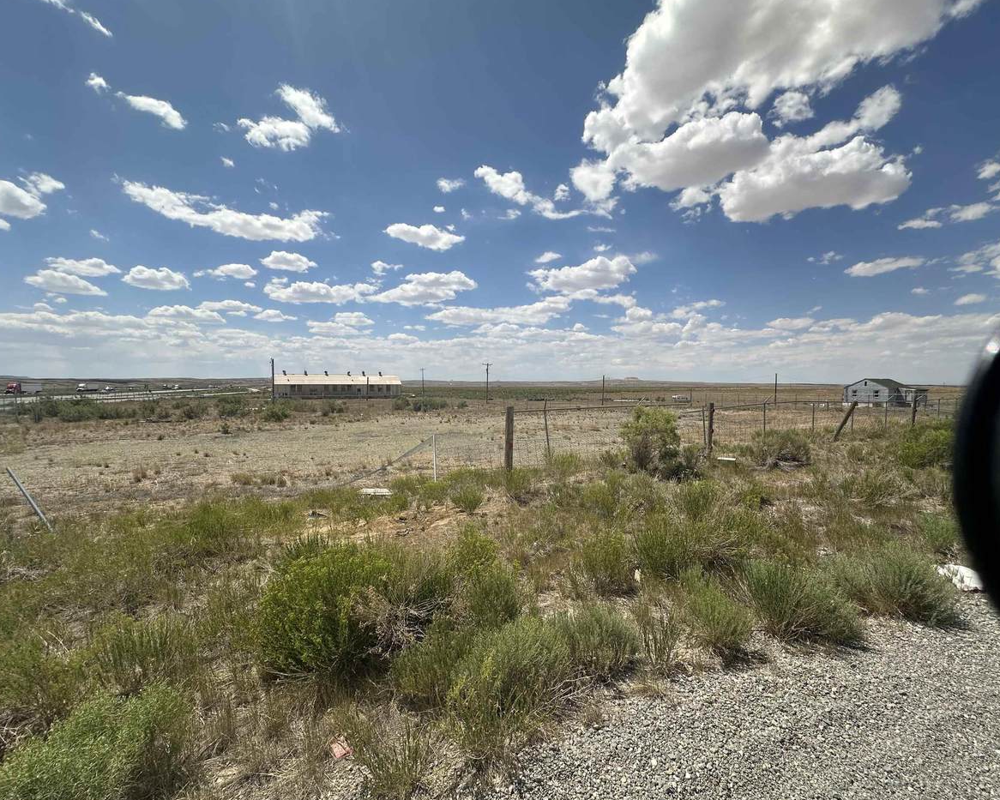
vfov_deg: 84.0
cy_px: 401
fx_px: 444
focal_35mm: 15
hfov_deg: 96.8
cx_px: 515
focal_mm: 2.22
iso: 50
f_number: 2.2
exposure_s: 1/4831
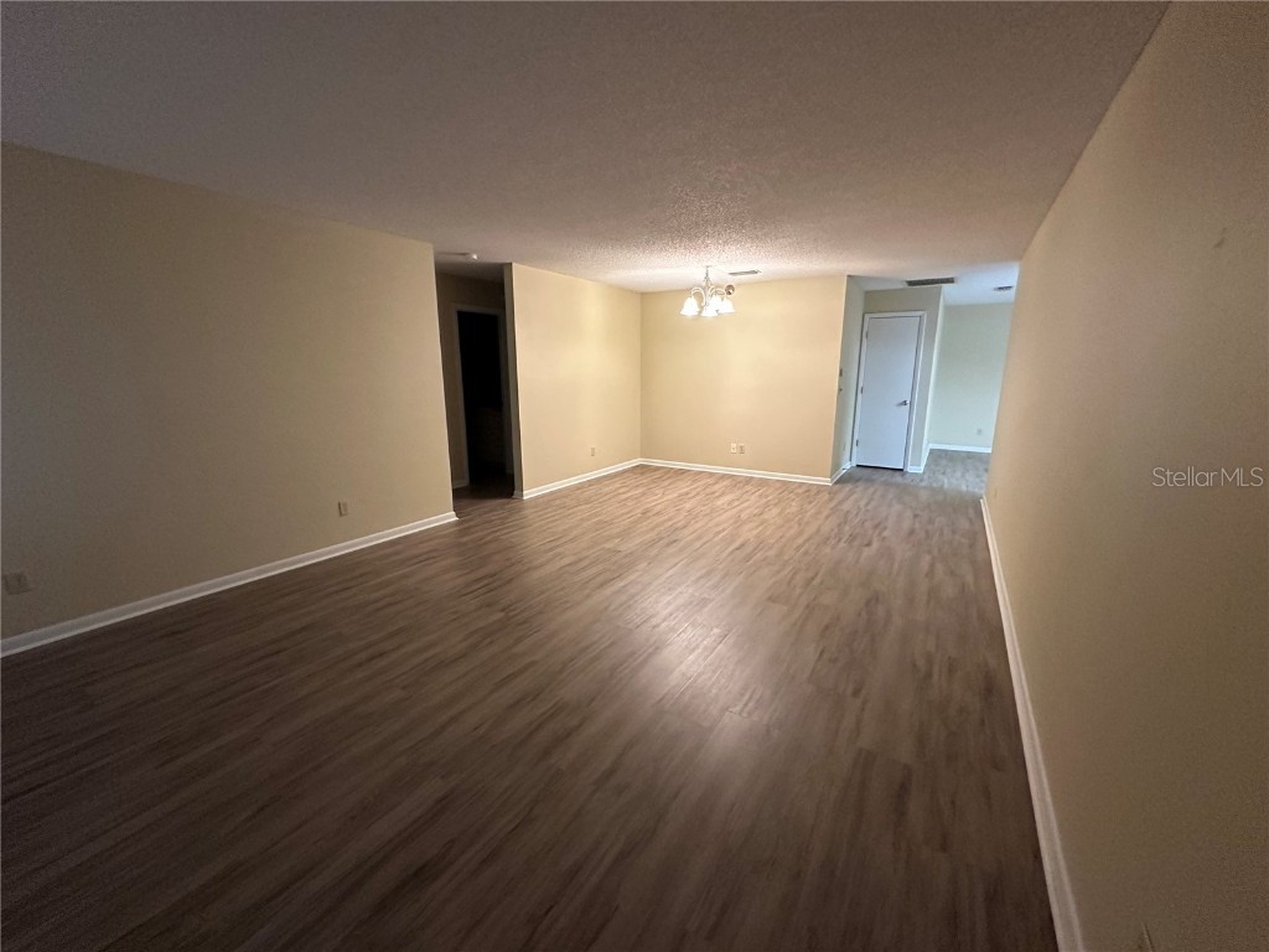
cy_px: 476
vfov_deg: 85.7
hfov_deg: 102.1
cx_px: 634
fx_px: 513
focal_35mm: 14
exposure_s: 1/60
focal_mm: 2.22
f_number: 2.2
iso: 500
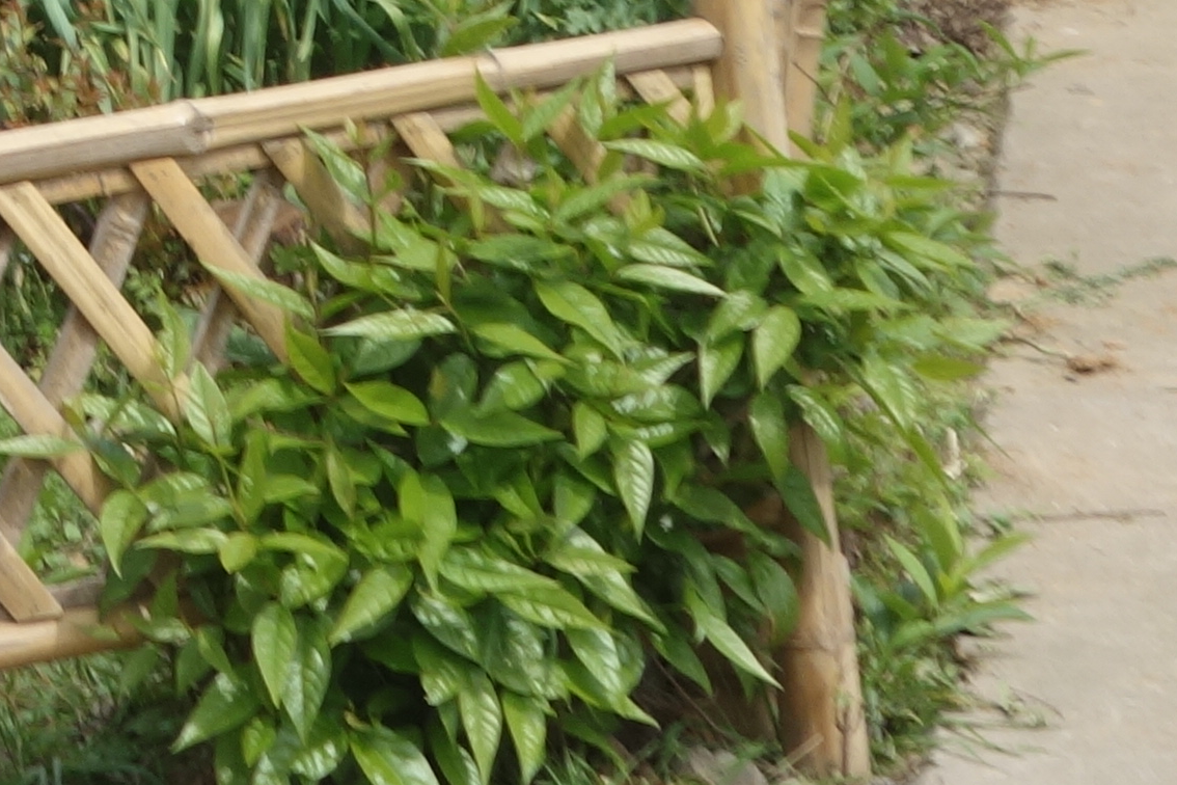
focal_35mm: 222
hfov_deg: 8.7
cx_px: -1283
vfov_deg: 6.0
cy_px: -964
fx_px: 7258
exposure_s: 1/320
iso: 125
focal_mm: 17.18
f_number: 5.6
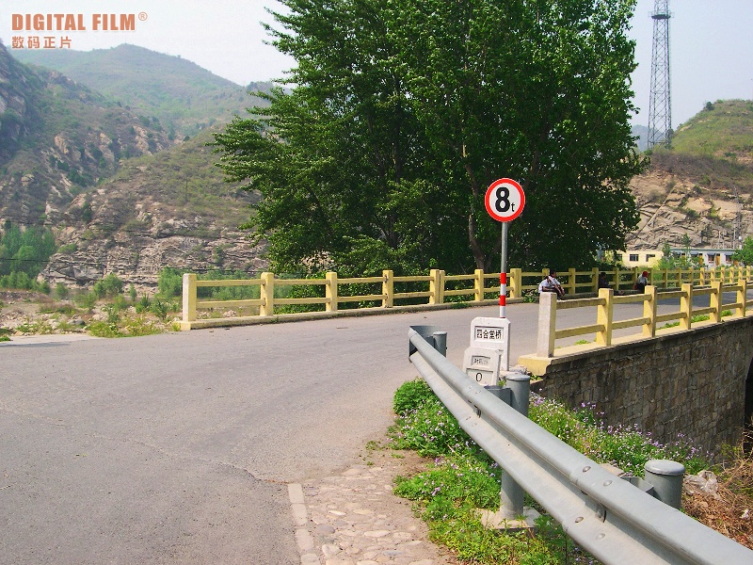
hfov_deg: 49.0
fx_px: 827
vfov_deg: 37.7
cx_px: 376
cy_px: 282
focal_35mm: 38
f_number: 7.6
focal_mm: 8
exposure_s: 1/102
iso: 100
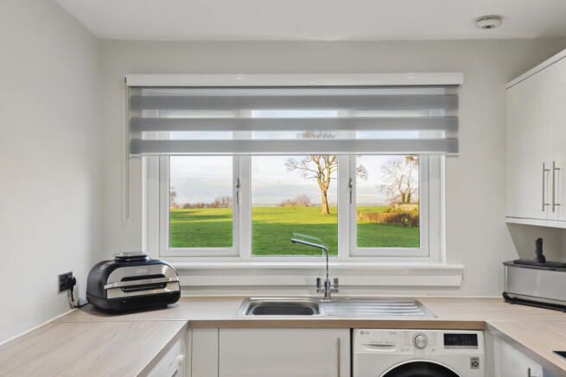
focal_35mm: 35
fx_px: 550
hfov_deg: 54.4
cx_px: 283
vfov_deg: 37.9
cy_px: 188
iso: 1000
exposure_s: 1/100
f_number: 8
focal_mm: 35
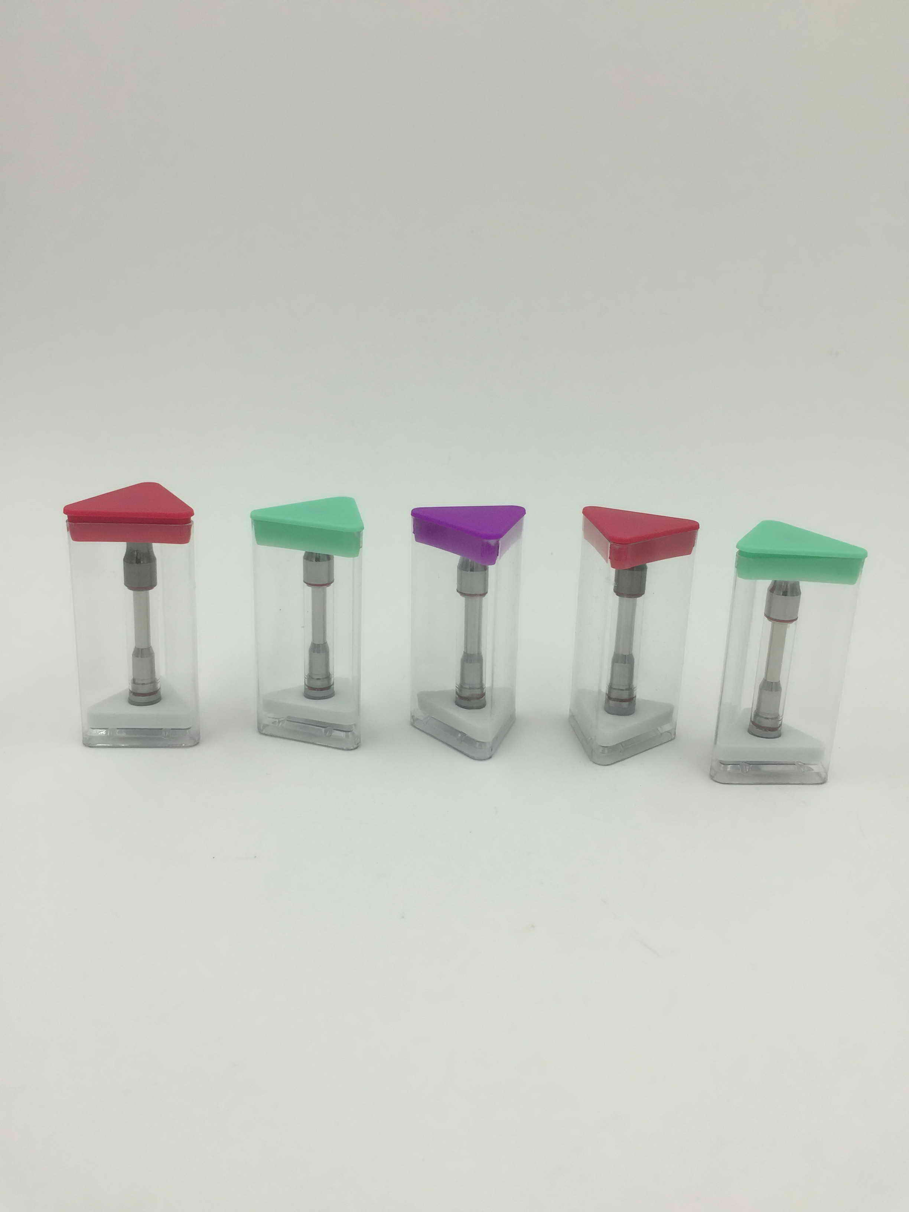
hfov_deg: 48.2
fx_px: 1015
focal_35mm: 29
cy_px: 606
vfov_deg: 61.7
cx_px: 454
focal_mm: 4.15
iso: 32
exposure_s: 1/1276
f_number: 2.2
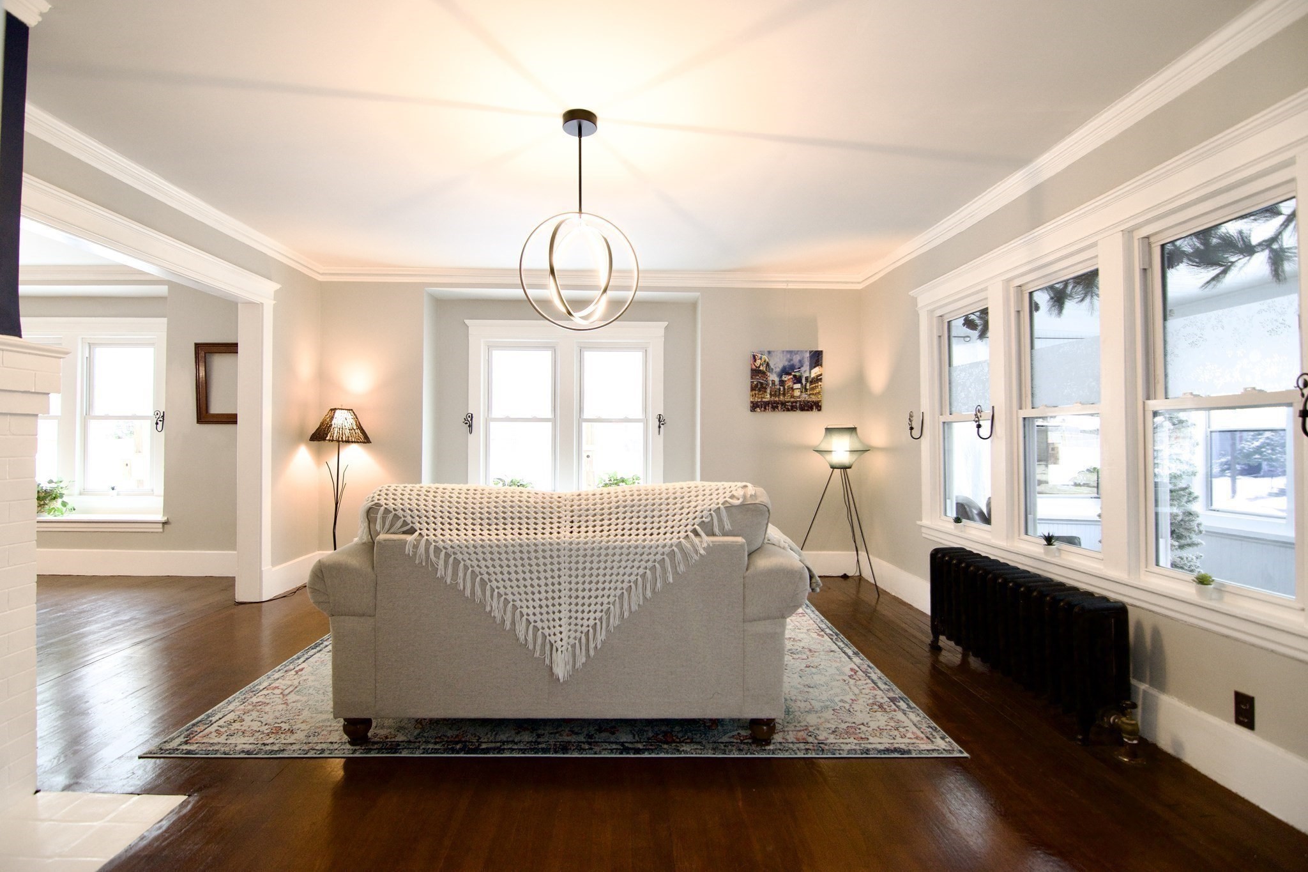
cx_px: 654
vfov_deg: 72.0
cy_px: 436
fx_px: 599
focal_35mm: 16
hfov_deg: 95.0
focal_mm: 11
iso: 720
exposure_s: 1/60
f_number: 4
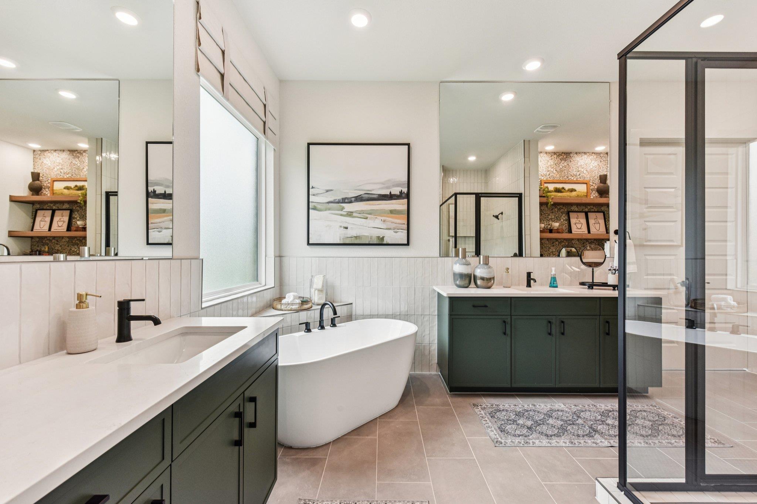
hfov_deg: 104.3
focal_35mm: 14
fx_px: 294
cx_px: 378
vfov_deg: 81.2
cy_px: 252
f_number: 8
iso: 800
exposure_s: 1/125
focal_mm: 14
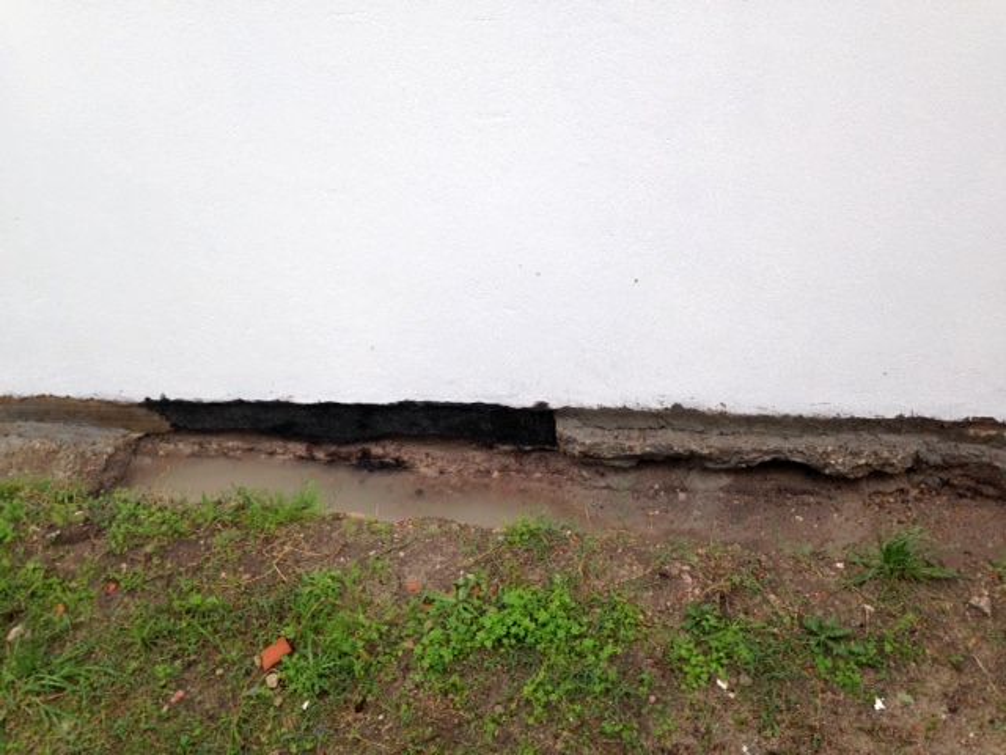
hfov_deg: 55.4
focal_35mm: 33
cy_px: 378
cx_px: 503
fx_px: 959
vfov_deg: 42.9
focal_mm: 4.12
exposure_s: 1/120
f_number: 2.4
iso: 50
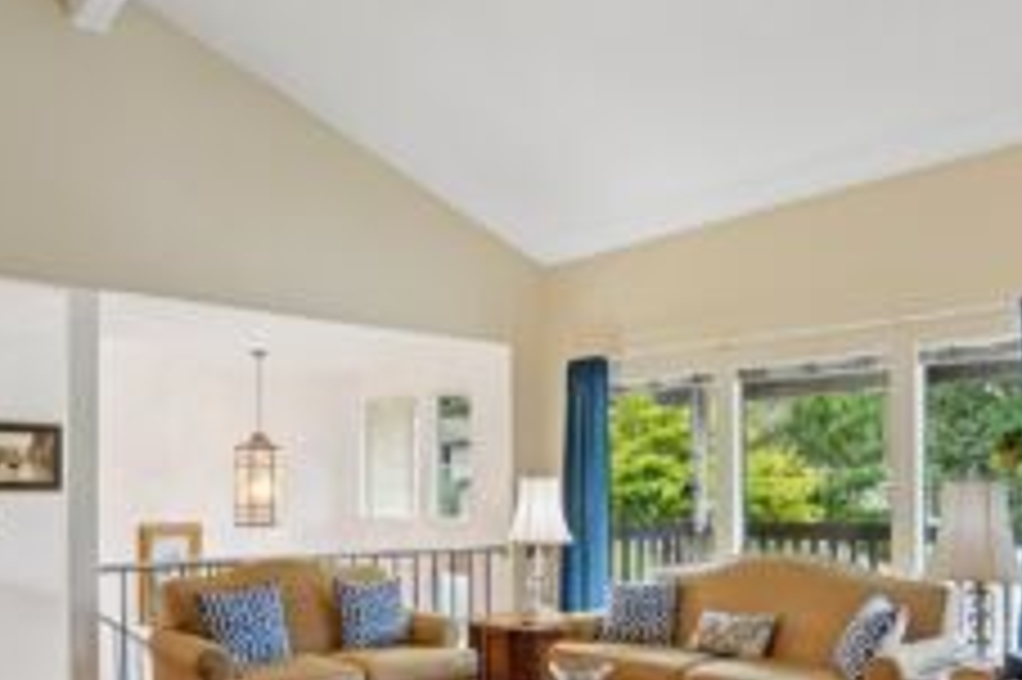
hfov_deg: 61.6
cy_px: 493
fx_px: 851
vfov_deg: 42.5
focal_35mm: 30
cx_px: 594
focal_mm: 17
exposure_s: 1/10
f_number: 8
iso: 400
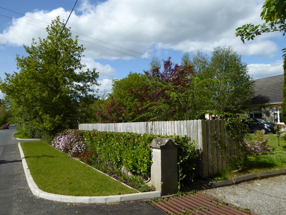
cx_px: 143
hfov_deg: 61.7
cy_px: 108
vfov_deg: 48.2
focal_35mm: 29
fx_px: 240
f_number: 3.5
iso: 100
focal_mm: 5
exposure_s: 1/1300
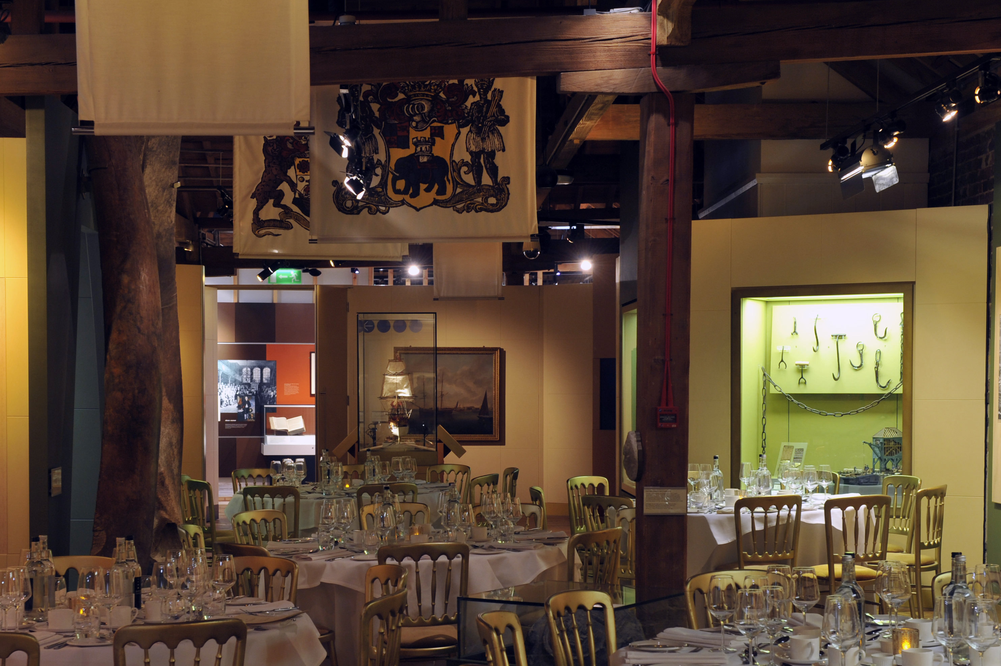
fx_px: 1751
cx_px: 472
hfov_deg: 31.9
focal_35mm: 63
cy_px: 445
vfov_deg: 21.5
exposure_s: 1/1.3
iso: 500
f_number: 8
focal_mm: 44
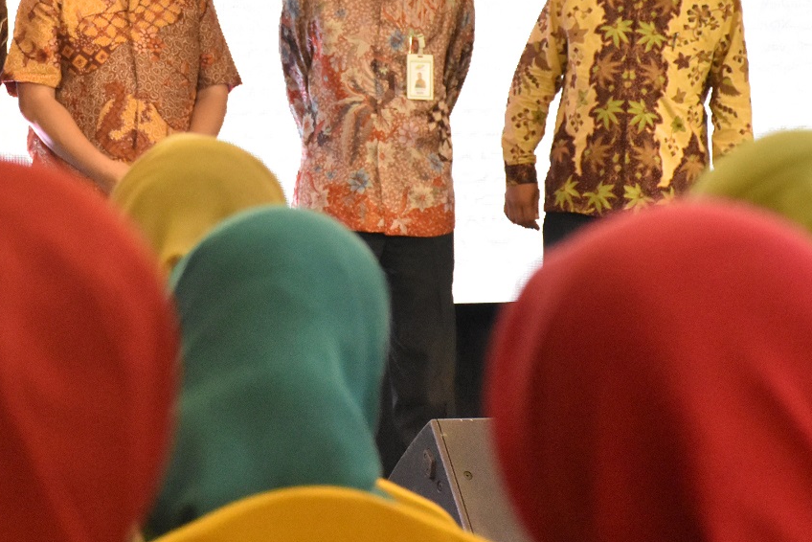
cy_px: 34
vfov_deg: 5.2
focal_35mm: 265
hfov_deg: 7.8
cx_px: 239
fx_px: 5983
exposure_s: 1/250
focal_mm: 75
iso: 3200
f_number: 6.3
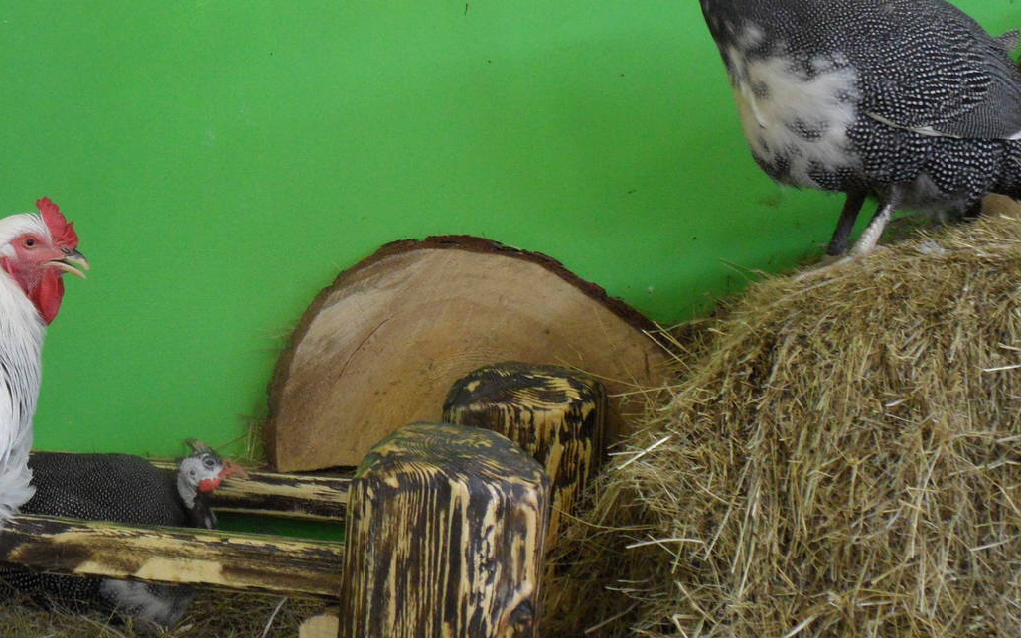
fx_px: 1836
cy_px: 264
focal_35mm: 66
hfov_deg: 30.7
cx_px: 291
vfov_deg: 19.7
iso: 200
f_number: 3.6
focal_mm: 6.5
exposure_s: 1/15
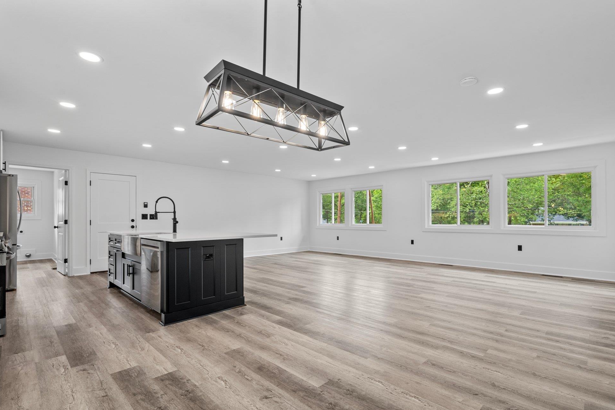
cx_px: 313
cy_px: 216
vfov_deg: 70.4
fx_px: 290
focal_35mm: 17
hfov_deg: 93.3
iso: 400
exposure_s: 1/4
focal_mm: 16
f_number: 8
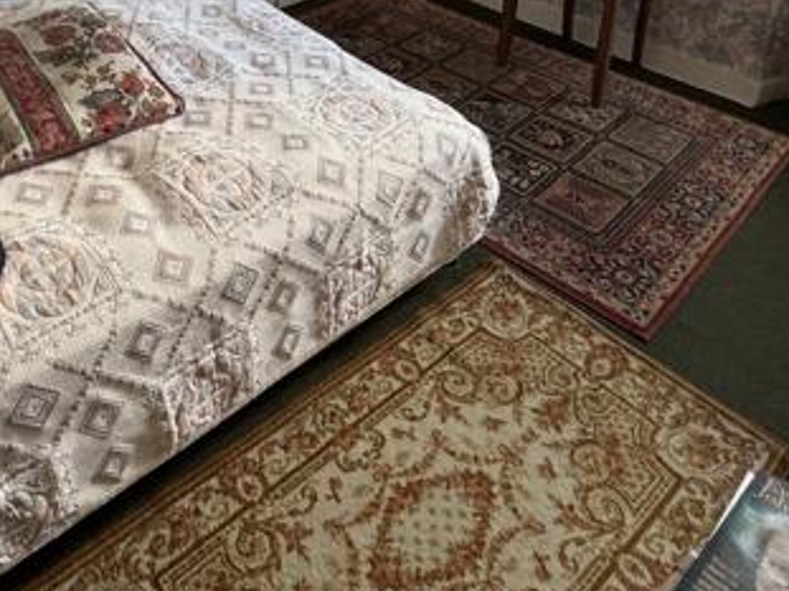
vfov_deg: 33.9
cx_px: 244
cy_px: -74
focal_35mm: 36
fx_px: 820
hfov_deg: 50.2
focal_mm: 2.22
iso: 320
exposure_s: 1/73
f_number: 2.2
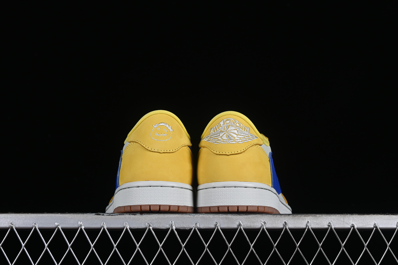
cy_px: 132
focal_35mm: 75
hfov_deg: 27.0
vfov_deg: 18.2
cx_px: 199
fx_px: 829
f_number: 8
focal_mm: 50
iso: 160
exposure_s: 1/80
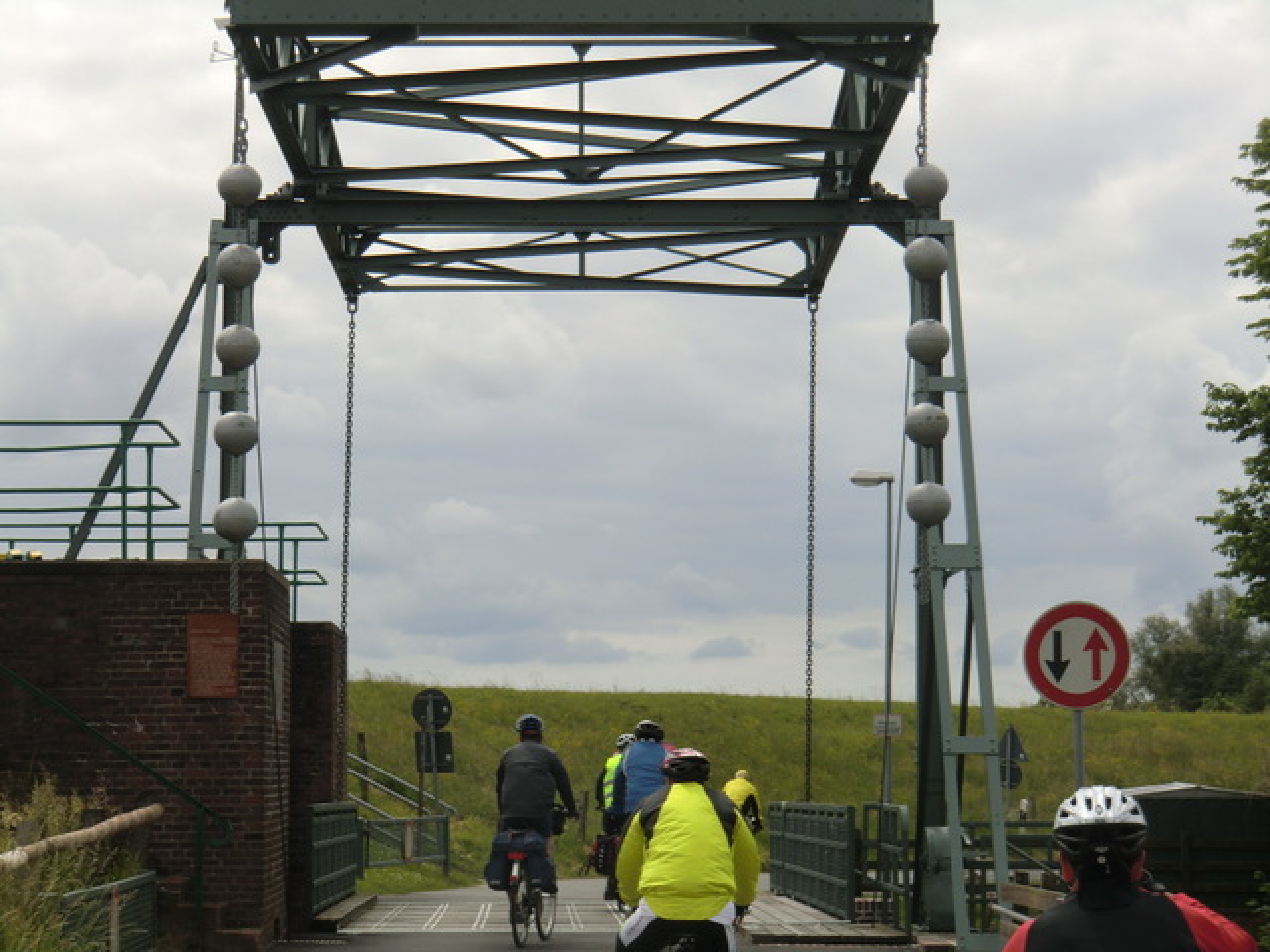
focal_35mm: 89
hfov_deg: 22.0
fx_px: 3265
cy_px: 476
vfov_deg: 16.6
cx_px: 635
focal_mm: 16
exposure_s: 1/640
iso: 64
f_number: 4.8
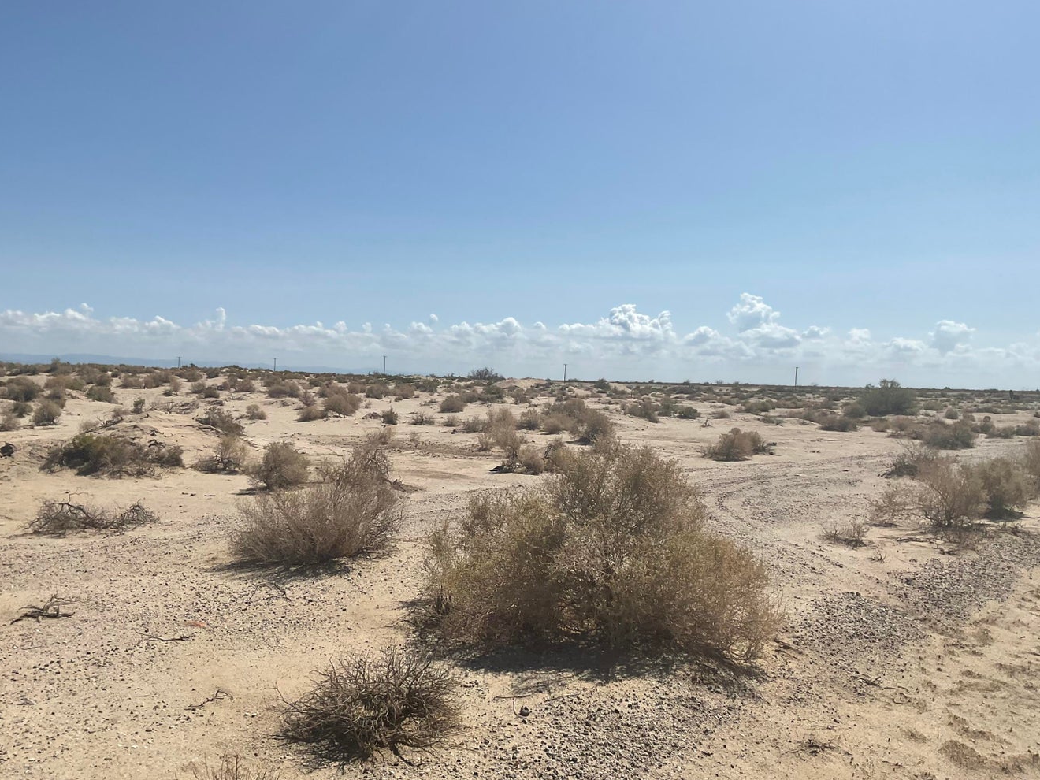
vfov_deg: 46.8
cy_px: 390
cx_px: 508
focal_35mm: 30
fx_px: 901
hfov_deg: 60.0
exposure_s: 1/5263
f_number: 1.8
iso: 20
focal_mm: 3
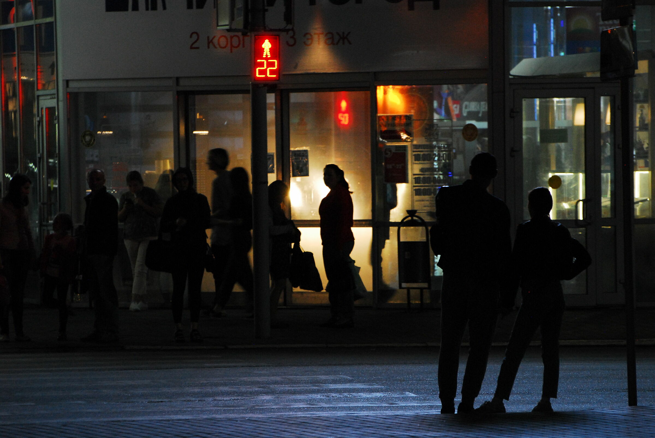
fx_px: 4919
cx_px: 328
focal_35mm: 270
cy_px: 219
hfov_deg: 7.6
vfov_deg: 5.1
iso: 1000
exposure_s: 1/20
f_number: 5
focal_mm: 180
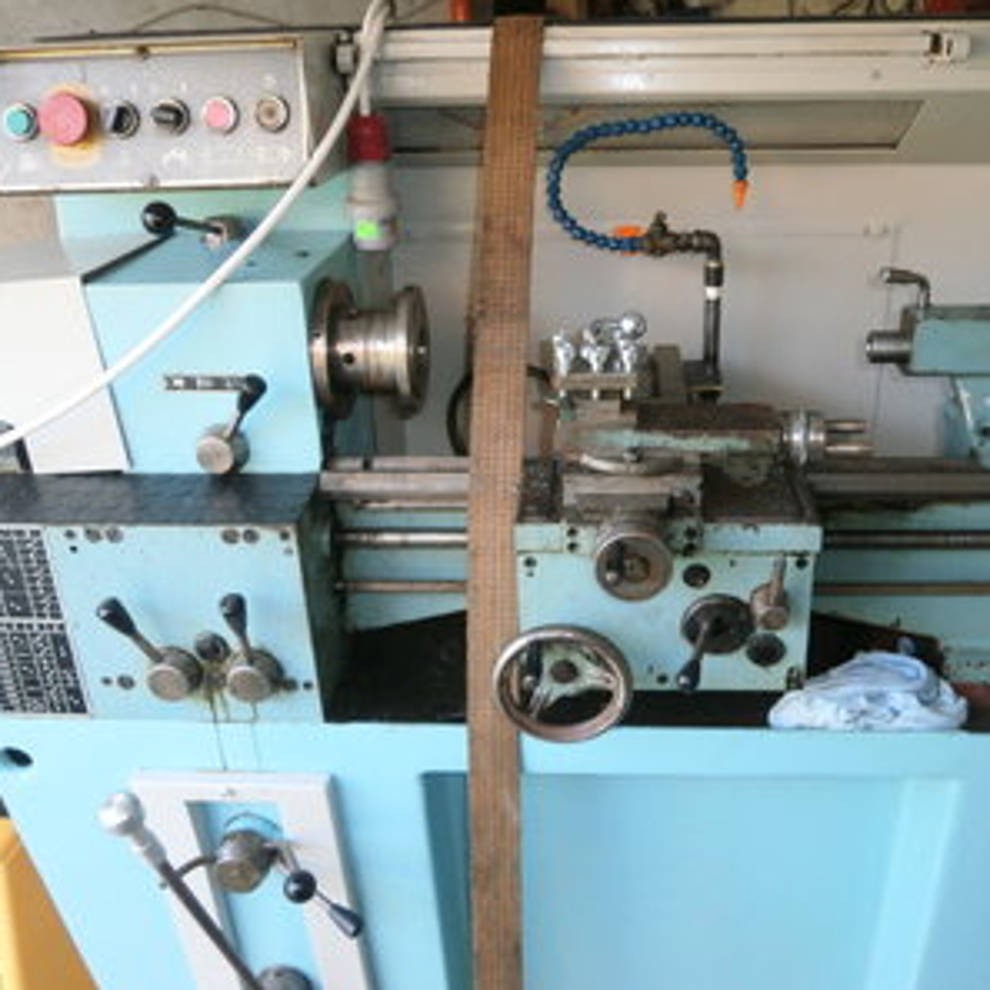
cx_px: 543
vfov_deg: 52.5
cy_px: 493
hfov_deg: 52.4
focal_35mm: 31
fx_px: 1003
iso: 200
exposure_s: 1/30
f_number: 2.8
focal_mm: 4.7
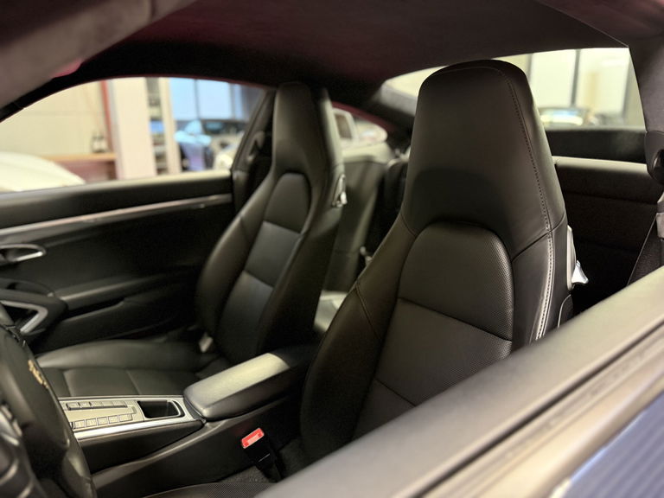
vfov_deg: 56.8
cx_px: 332
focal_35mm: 24
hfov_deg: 71.6
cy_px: 249
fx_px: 460
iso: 800
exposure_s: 1/33
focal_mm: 6.76
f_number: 1.78
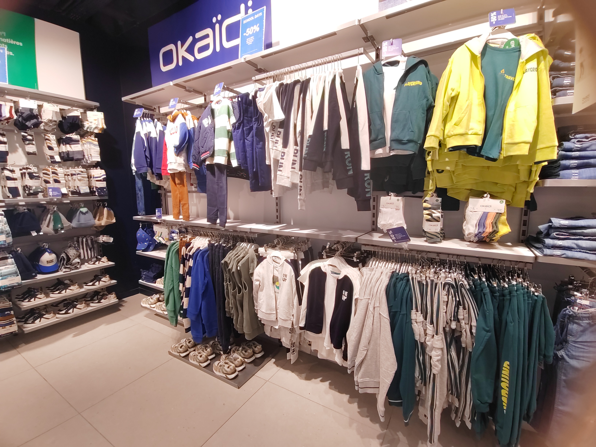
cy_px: 224
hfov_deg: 94.5
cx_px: 298
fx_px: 275
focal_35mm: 16
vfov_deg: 78.1
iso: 115
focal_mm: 1.68
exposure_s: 1/50
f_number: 2.2
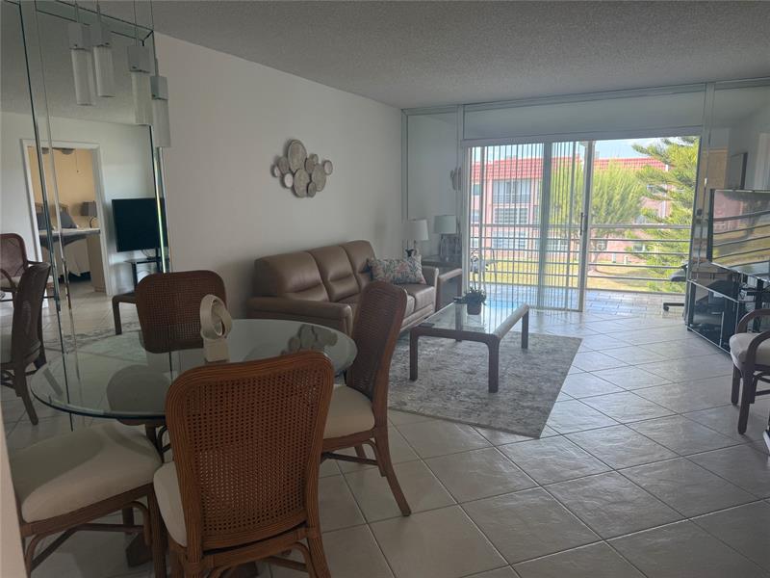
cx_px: 385
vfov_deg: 56.8
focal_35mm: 24
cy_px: 289
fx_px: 534
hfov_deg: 71.6
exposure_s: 1/178
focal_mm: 6.76
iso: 100
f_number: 1.78
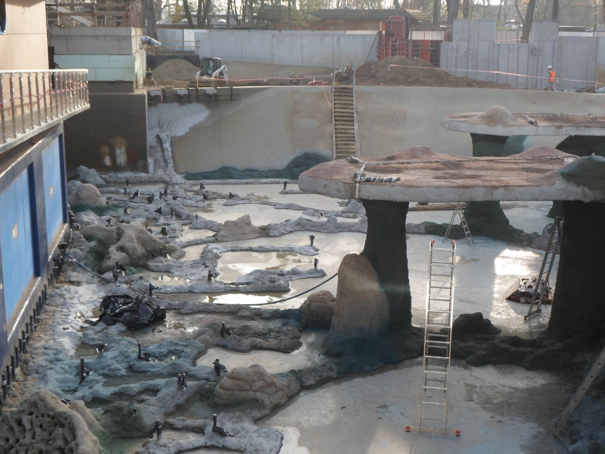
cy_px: 227
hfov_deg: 36.8
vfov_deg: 28.0
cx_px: 302
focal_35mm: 52
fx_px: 909
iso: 80
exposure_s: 1/125
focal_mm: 8.1
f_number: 4.3
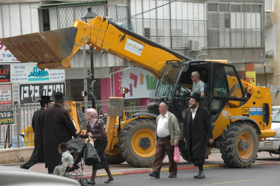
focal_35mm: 117
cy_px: 93
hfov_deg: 17.5
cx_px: 140
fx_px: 909
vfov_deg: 11.7
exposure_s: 1/250
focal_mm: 78
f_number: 8
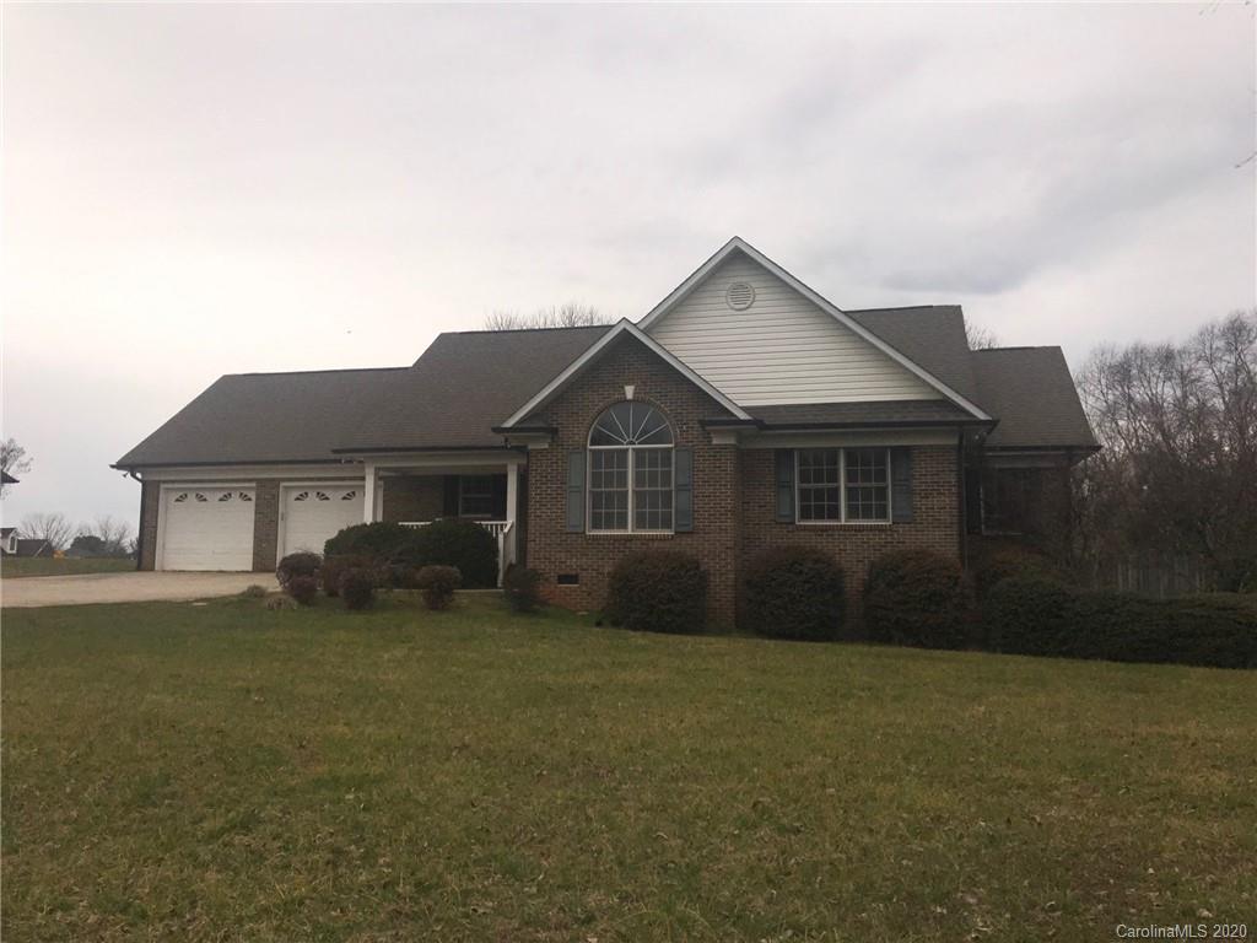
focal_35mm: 28
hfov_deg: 63.4
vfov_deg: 49.7
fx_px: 1017
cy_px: 472
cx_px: 628
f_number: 1.8
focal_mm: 3.99
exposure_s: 1/4000
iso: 20
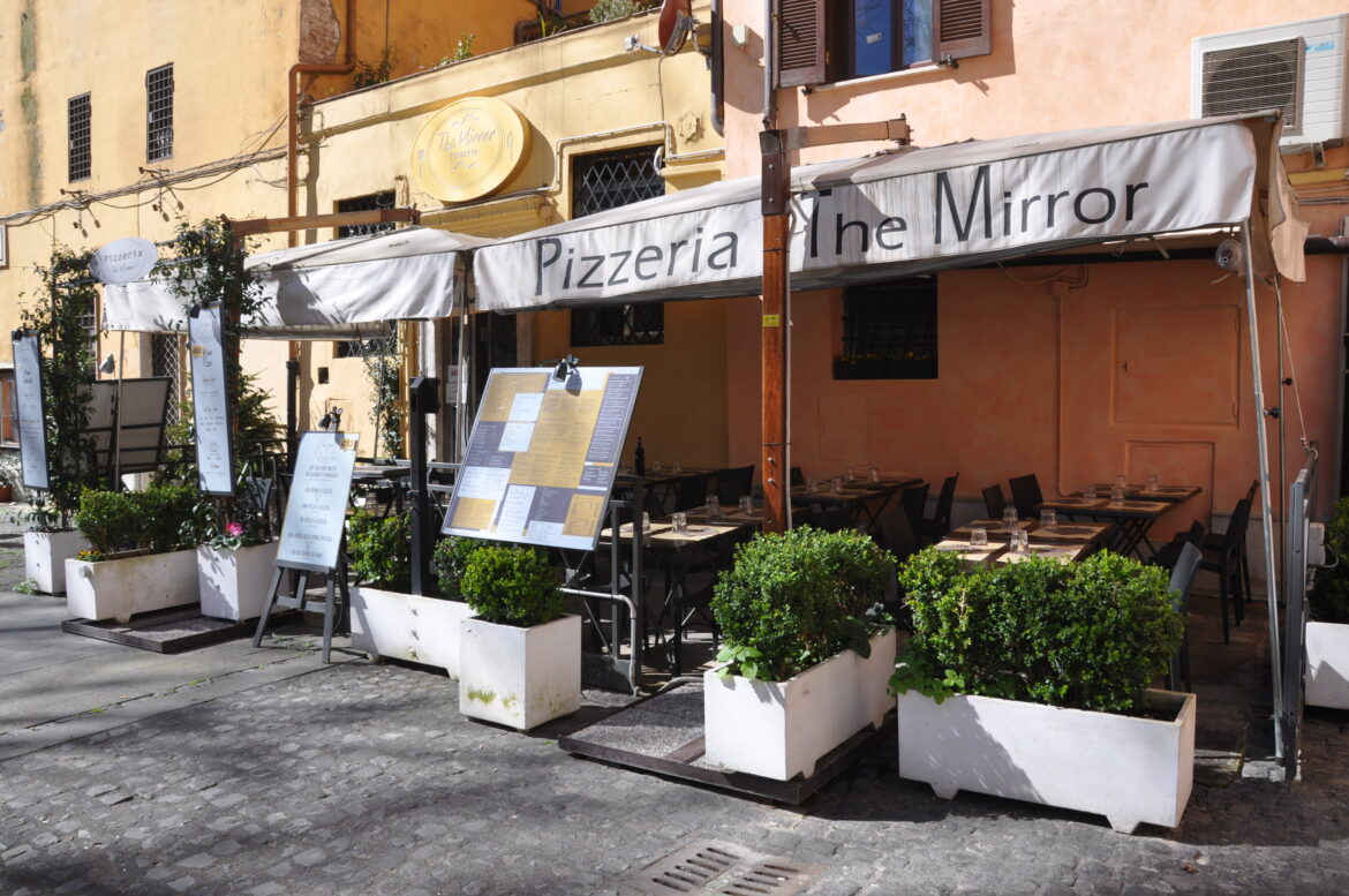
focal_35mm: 27
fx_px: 1010
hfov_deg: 67.4
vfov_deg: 47.8
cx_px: 674
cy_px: 448
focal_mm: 18
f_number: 11
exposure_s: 1/125
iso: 200
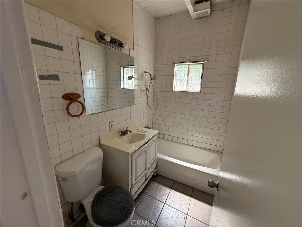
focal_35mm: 14
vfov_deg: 85.7
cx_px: 151
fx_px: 122
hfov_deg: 102.1
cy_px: 114
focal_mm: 2.22
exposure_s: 1/99
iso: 160
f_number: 2.2
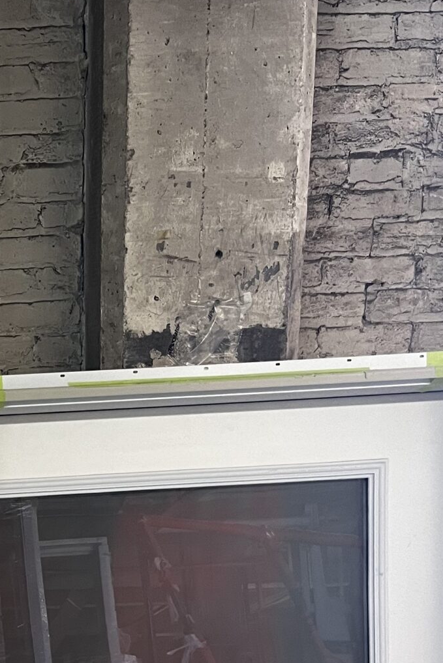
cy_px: 743
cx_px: -140
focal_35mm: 68
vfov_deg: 27.0
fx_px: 1255
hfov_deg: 18.6
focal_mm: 5.1
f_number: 1.6
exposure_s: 1/83
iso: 125
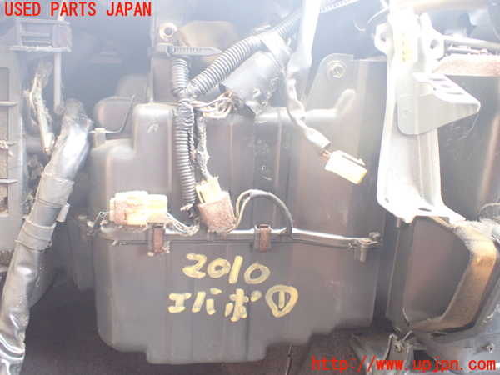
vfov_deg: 46.8
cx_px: 250
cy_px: 188
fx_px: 433
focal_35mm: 30
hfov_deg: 60.0
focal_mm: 5.4
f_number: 2.3
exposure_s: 1/40
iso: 800
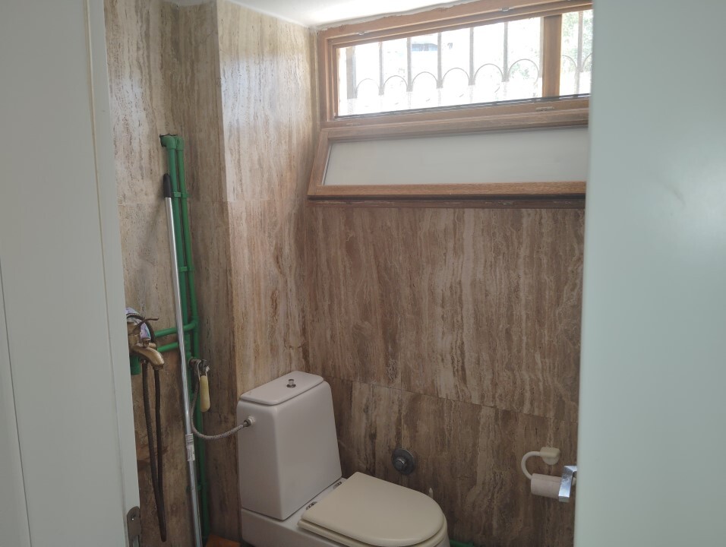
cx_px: 363
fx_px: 588
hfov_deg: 63.4
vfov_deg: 49.9
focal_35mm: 28
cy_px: 274
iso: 244
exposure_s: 1/100
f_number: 1.8
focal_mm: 4.22
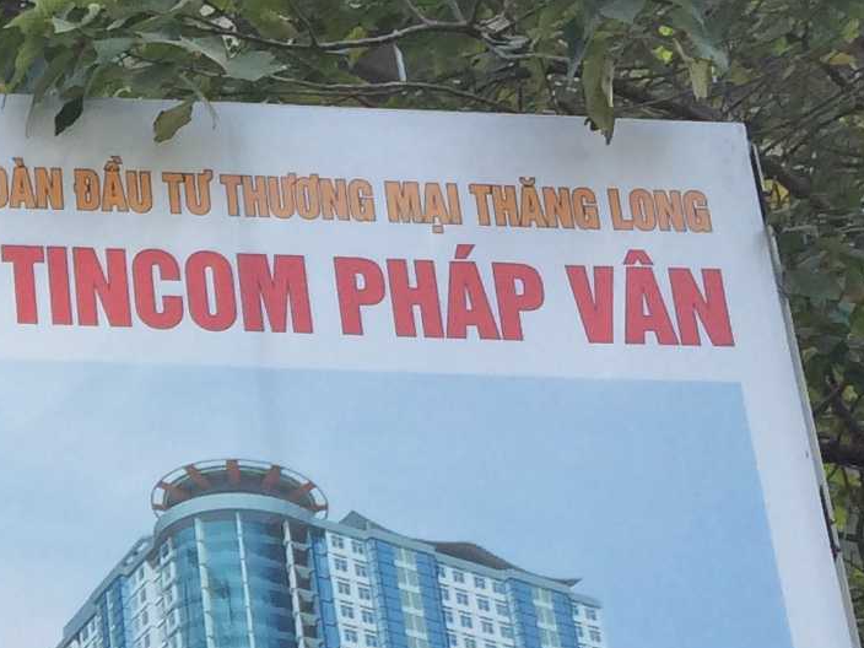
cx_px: -545
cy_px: 951
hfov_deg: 13.2
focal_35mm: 139
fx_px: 3469
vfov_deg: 10.3
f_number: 2.2
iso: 32
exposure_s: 1/933
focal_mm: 4.12
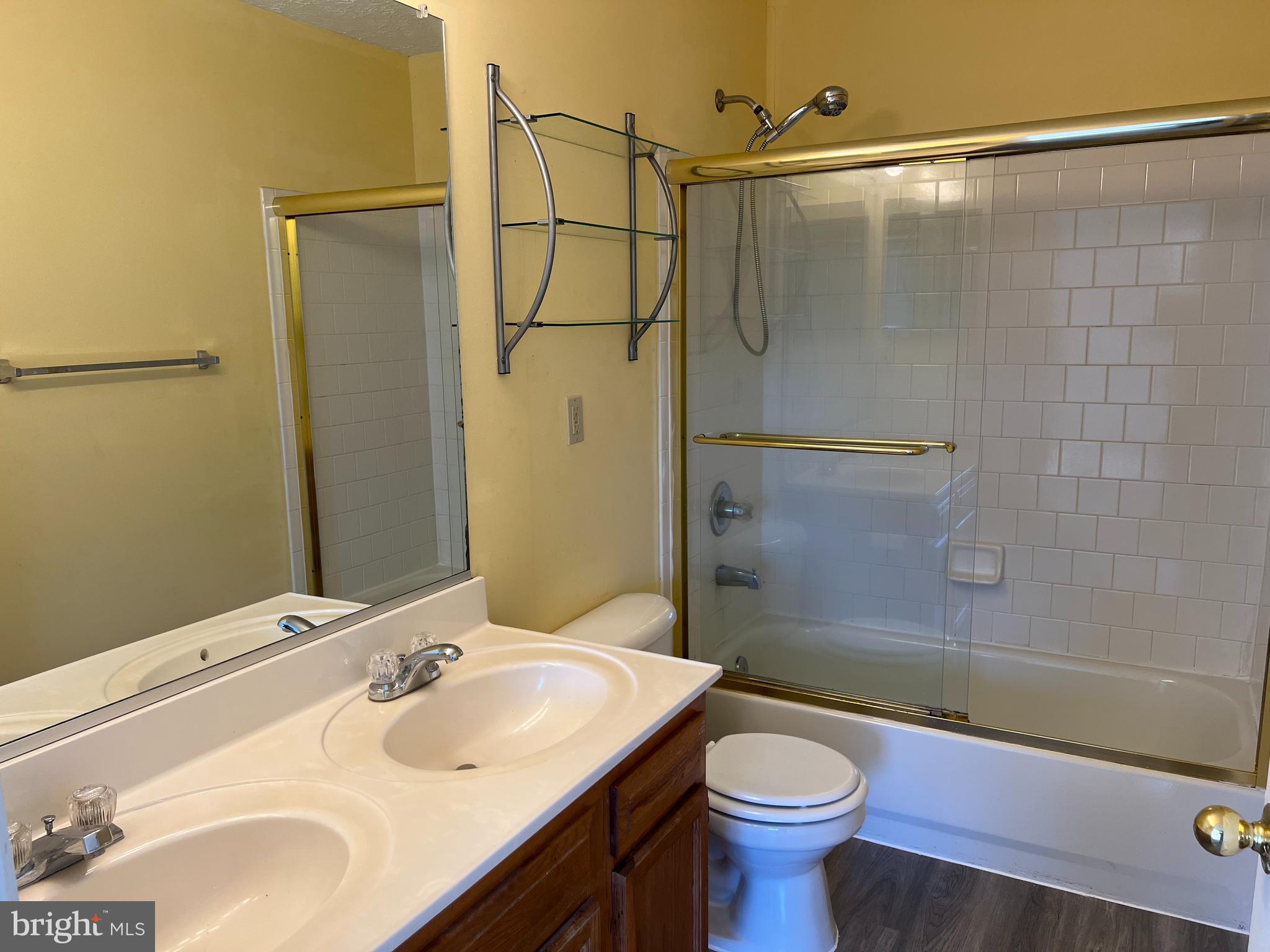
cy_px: 476
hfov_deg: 67.3
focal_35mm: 26
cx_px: 635
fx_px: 954
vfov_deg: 53.1
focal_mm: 5.7
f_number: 1.5
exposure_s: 1/161
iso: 64
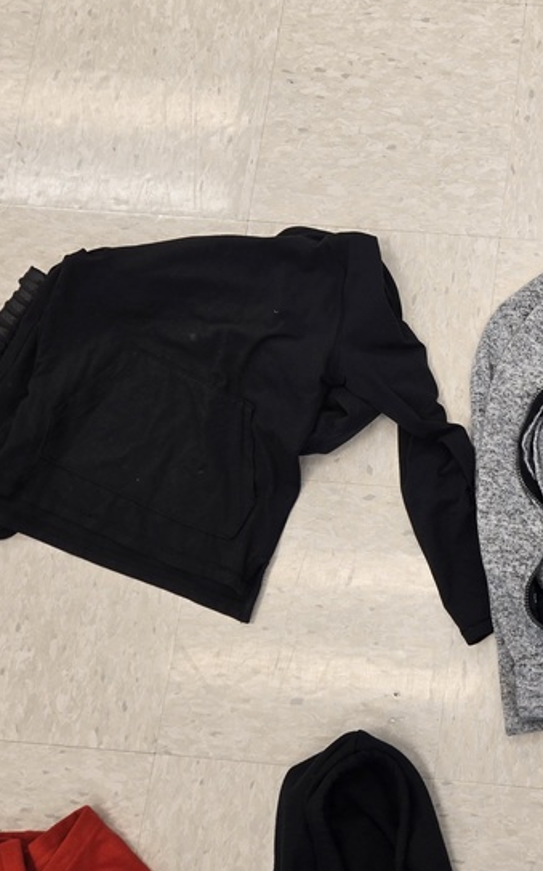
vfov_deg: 43.4
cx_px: 631
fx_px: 1090
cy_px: 393
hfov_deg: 25.4
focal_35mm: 46
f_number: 1.8
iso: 80
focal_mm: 5.4
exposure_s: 1/120
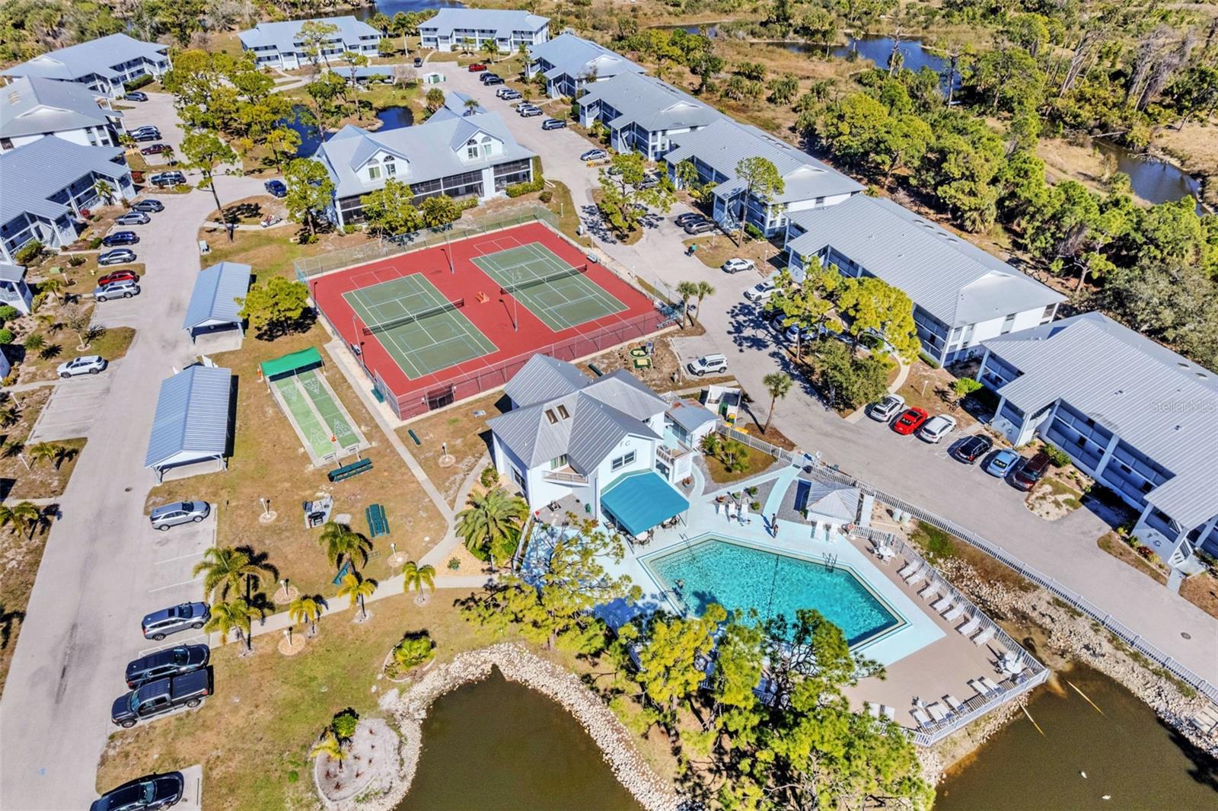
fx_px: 744
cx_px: 609
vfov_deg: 57.2
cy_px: 406
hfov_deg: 78.6
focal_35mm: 22
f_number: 2.8
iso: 140
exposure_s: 1/3200
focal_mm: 8.38
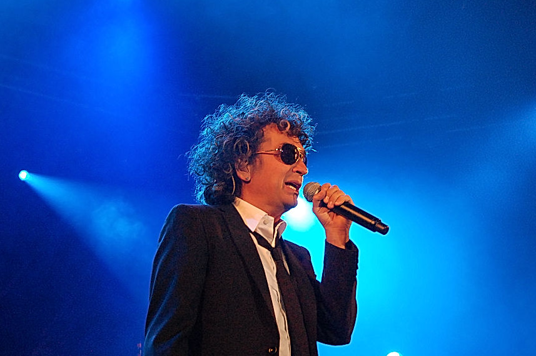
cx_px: 295
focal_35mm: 105
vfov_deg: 13.0
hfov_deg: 19.5
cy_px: 168
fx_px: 1562
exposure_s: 1/160
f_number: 6.3
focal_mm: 50
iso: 1600
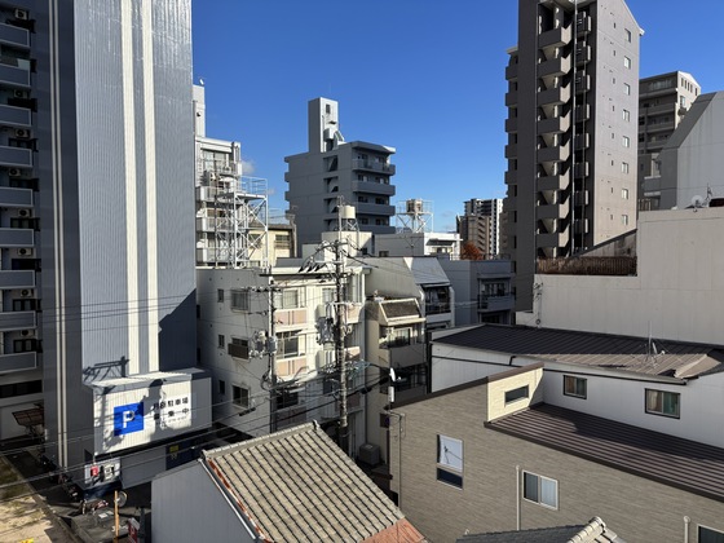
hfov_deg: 67.3
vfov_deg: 53.1
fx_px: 544
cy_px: 272
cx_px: 362
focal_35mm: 26
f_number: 1.6
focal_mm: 5.96
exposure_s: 1/4082
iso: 50
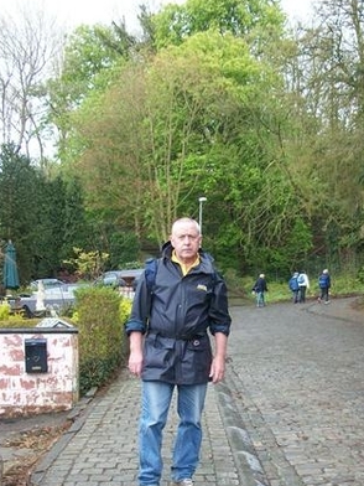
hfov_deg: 29.3
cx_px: 261
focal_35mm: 49
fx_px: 687
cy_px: 316
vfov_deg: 38.6
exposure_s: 1/60
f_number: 2.9
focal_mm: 5.7
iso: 80
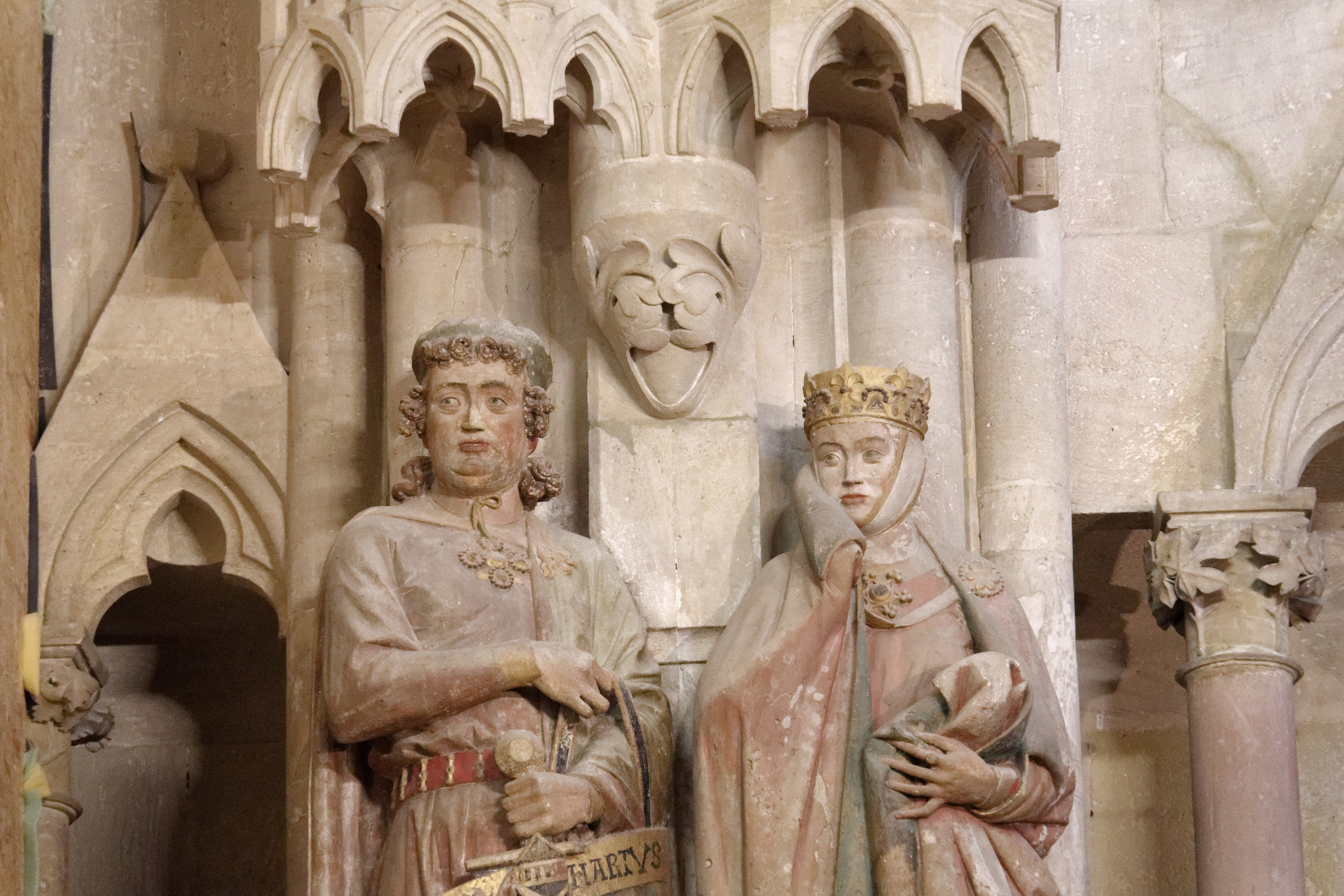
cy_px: 448
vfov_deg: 8.0
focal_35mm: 172
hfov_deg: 12.0
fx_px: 6420
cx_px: 672
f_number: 5.6
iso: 6400
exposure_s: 1/30
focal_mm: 115
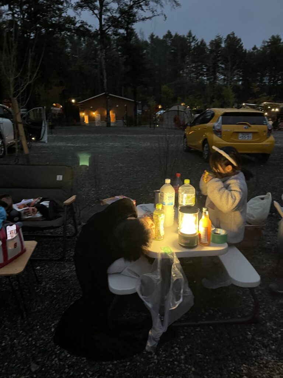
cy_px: 189
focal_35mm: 25
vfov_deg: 69.4
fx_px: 273
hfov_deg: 54.9
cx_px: 142
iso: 800
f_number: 1.6
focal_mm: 5.1
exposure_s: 1/30
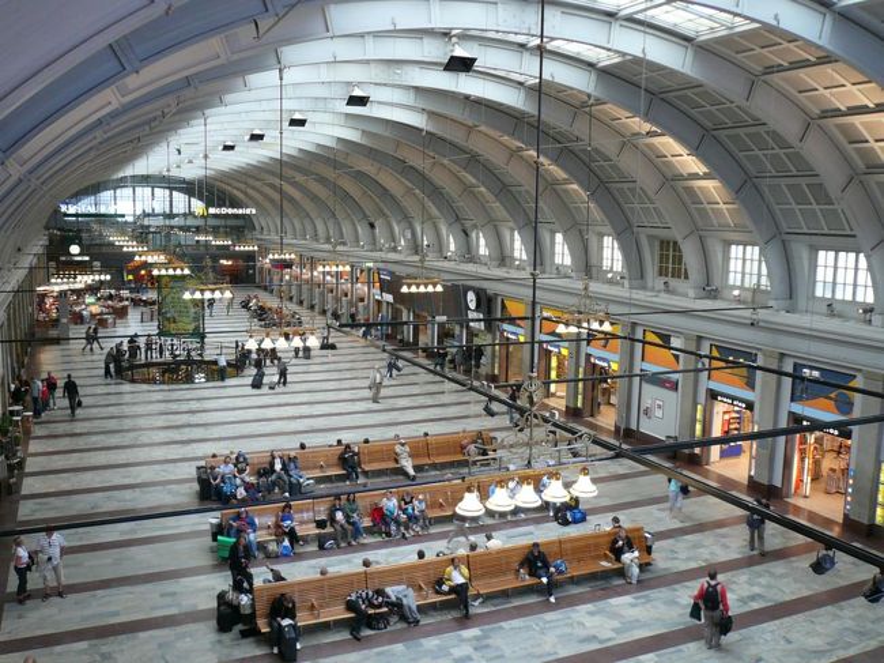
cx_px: 442
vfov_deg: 44.1
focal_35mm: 32
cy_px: 332
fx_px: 817
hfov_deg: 56.8
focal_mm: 4.6
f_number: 2.8
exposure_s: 1/20
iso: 100
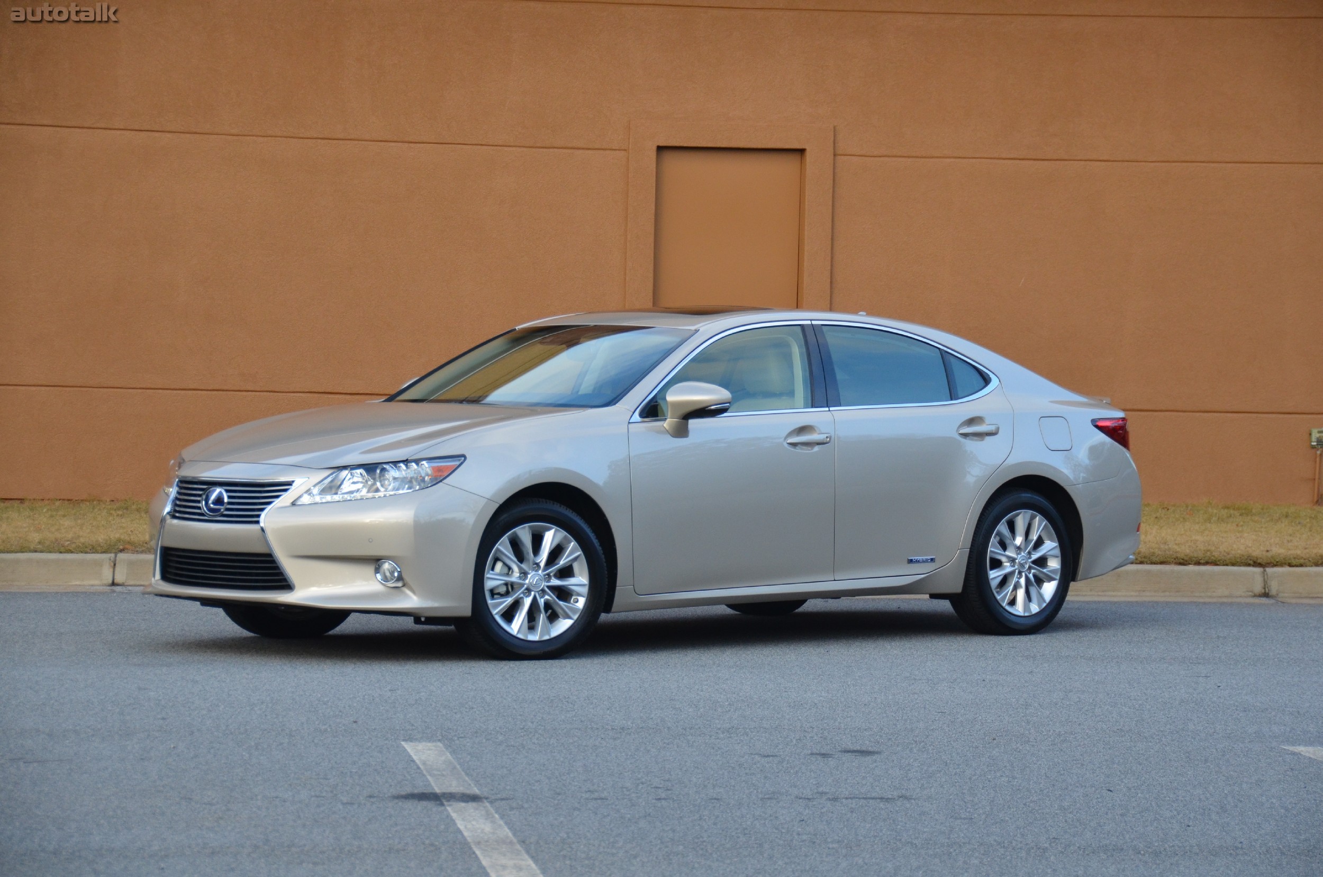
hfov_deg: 18.2
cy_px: 438
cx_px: 662
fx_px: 4126
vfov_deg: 12.1
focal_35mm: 112
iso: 800
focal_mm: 75
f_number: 5
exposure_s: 1/640
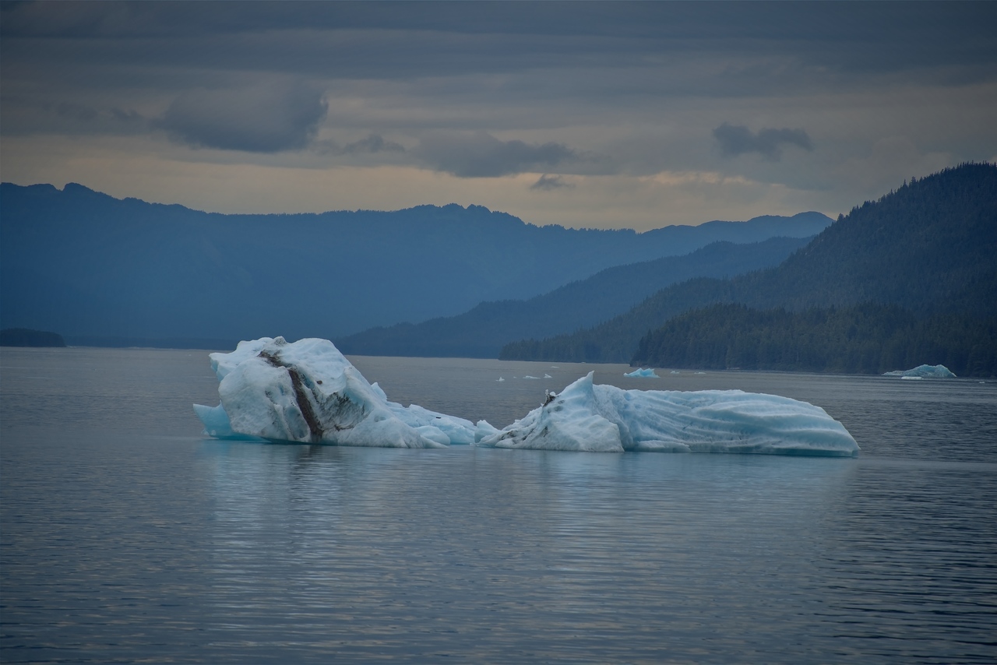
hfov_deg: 6.9
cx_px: 498
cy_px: 332
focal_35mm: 300
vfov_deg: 4.6
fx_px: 8310
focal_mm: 300
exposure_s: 1/640
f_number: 5.6
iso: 140
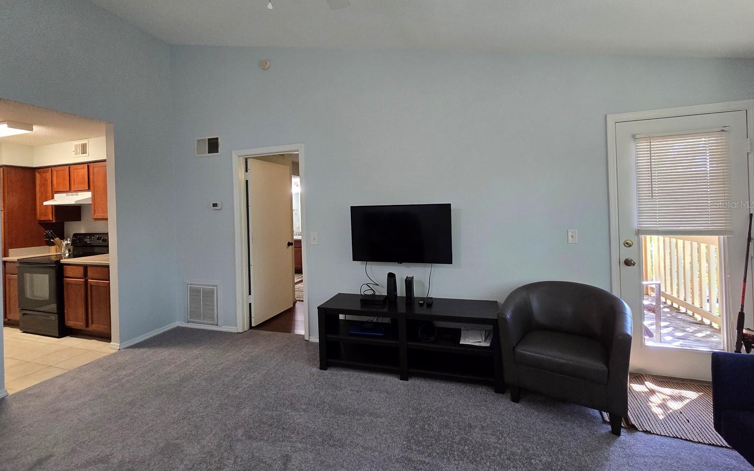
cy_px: 204
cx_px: 376
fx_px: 288
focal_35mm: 14
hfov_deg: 105.3
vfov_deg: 78.2
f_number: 2.2
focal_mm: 2.2
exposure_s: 1/60
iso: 320
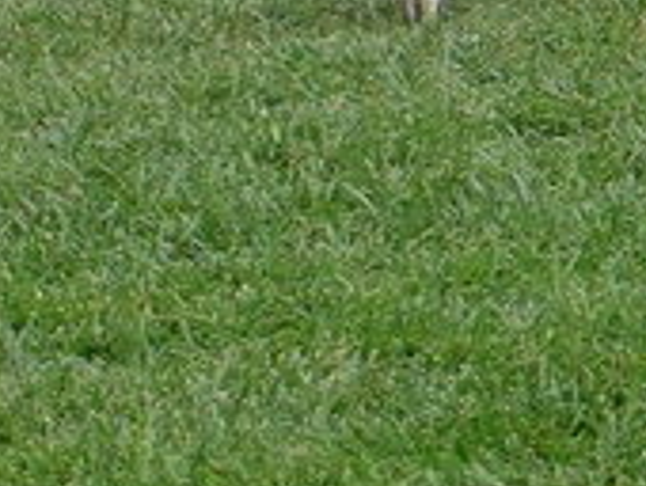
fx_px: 7644
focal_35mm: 409
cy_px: -8
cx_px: 927
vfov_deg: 3.6
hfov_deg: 4.8
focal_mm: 24
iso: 200
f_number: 4.9
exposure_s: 1/125
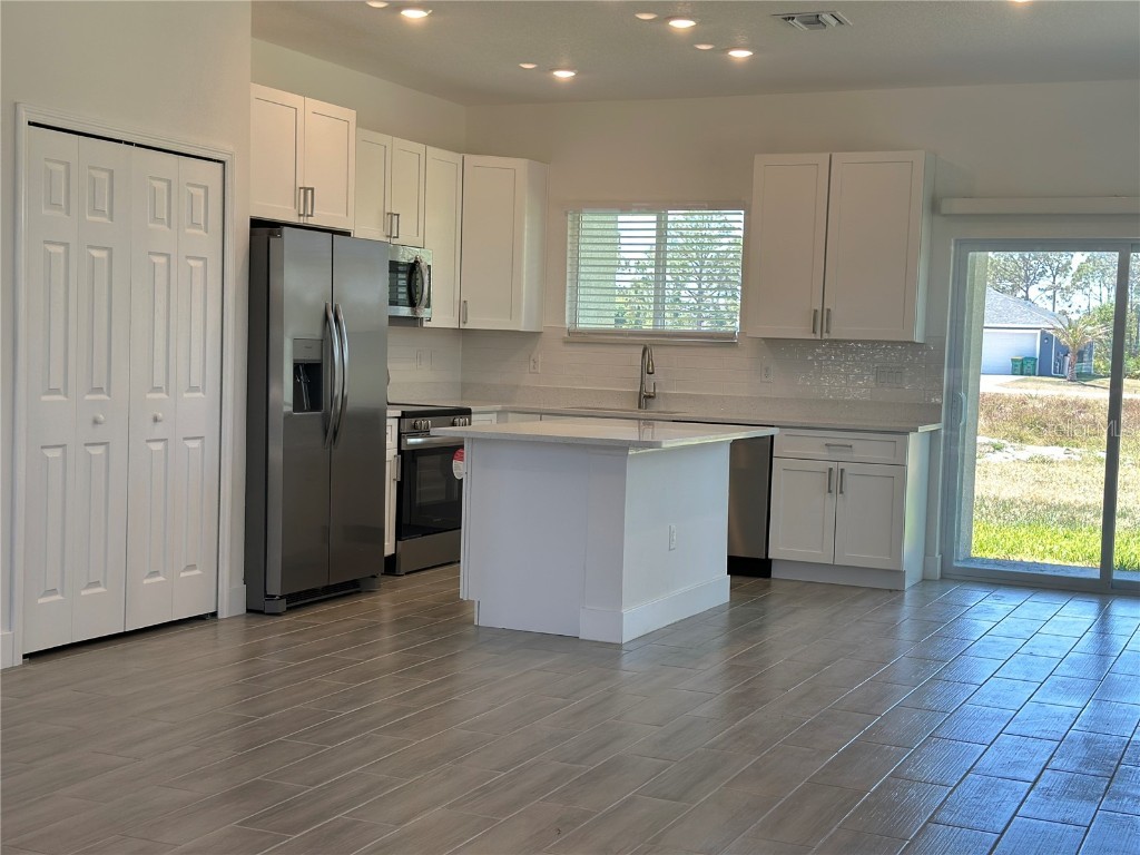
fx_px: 1581
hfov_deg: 39.7
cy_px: 428
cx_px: 570
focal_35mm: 48
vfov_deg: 30.3
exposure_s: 1/184
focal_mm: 6.86
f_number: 1.78
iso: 80
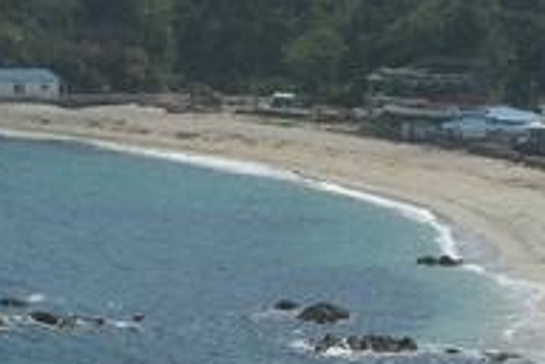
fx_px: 2816
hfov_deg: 10.9
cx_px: 592
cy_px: 387
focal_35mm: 186
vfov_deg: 7.3
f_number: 13
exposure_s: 1/750
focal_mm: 34
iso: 800
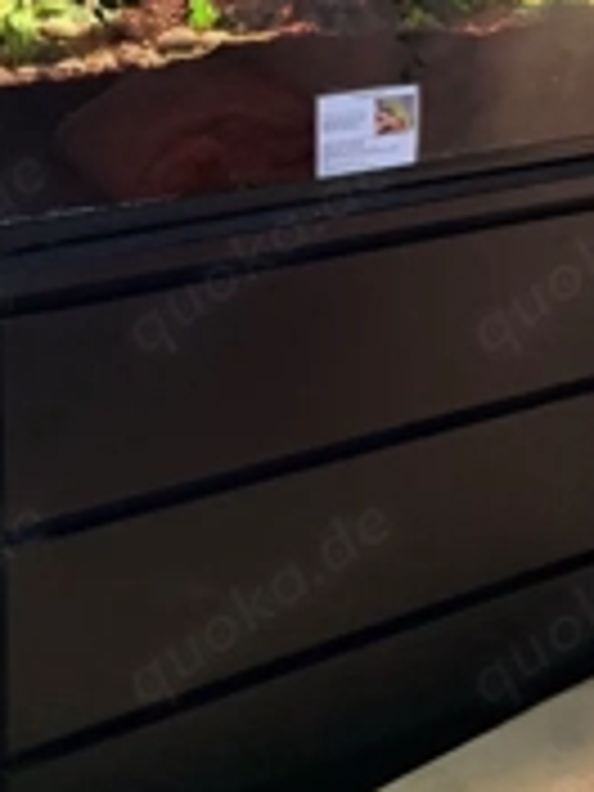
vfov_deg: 29.8
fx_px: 1350
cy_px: -50
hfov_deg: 24.8
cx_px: 356
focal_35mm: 59
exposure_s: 1/50
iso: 500
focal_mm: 5.96
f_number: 1.6
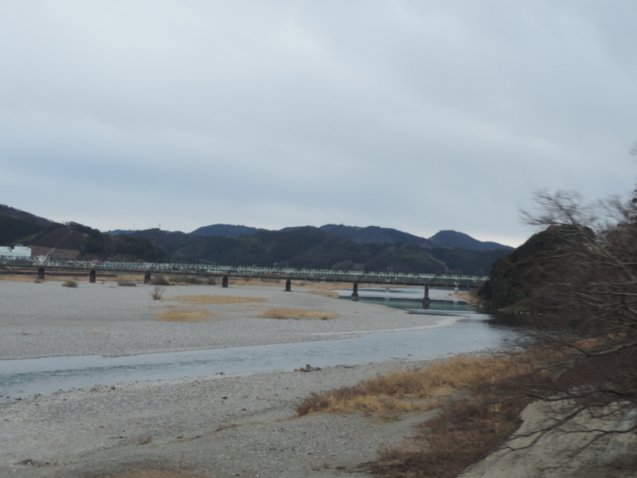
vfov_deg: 26.6
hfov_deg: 34.9
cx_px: 318
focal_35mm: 55
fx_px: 1012
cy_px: 239
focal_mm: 9.8
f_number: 3.7
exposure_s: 1/60
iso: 250
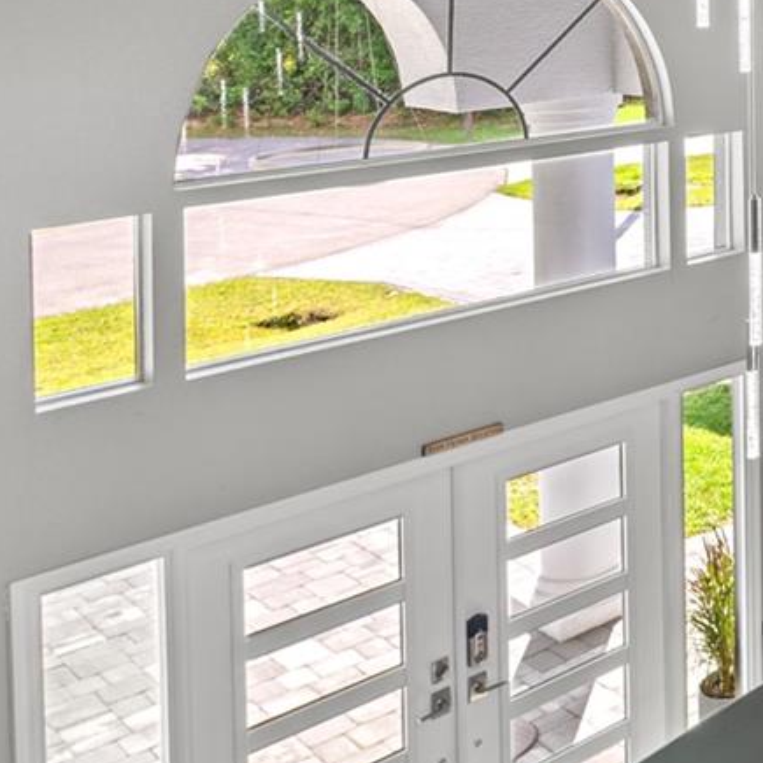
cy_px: 349
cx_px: 1282
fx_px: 1286
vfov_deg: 33.0
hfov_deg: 22.9
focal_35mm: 52
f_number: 8
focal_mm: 16.5
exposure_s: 1/2
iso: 100
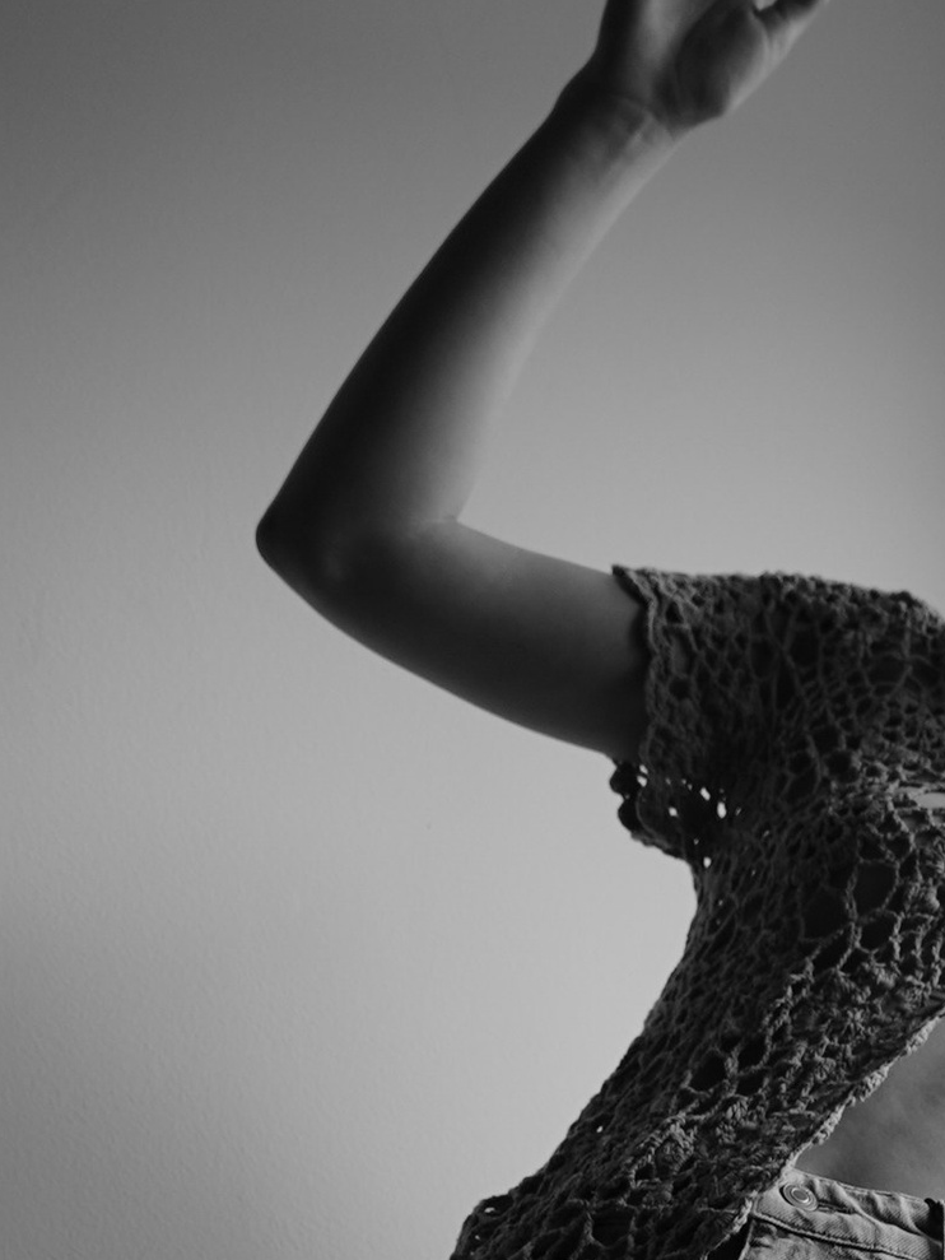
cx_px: 757
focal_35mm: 112
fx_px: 4076
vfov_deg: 16.3
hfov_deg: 13.2
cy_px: 1791
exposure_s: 1/100
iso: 250
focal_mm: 30
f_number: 5
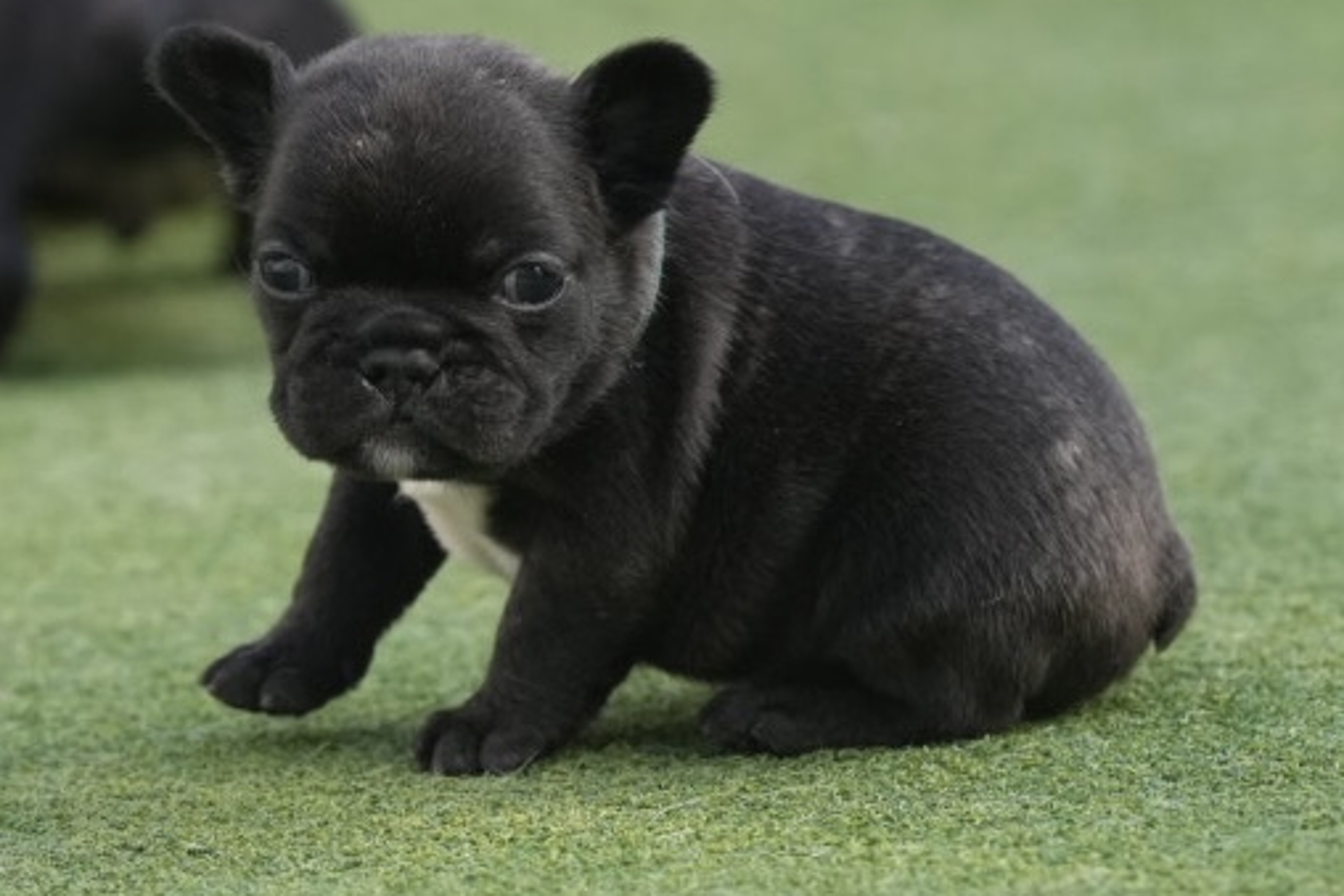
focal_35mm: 169
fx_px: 6311
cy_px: 374
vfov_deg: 8.1
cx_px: 622
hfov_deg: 12.2
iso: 1250
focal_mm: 135
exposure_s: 1/2500
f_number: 4
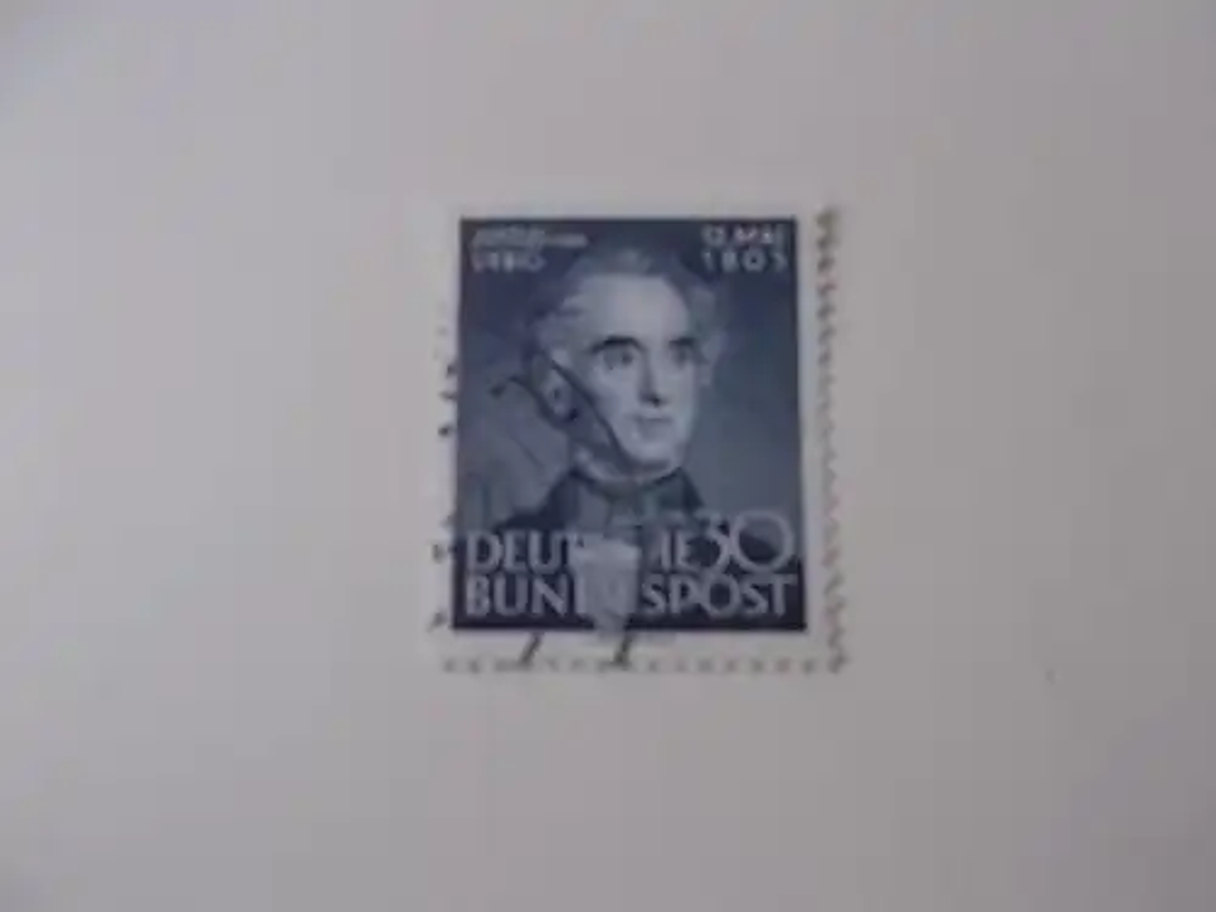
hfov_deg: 67.3
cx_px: 608
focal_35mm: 26
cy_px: 456
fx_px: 913
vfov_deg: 53.1
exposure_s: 1/10
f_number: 3.2
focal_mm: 4.6
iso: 200
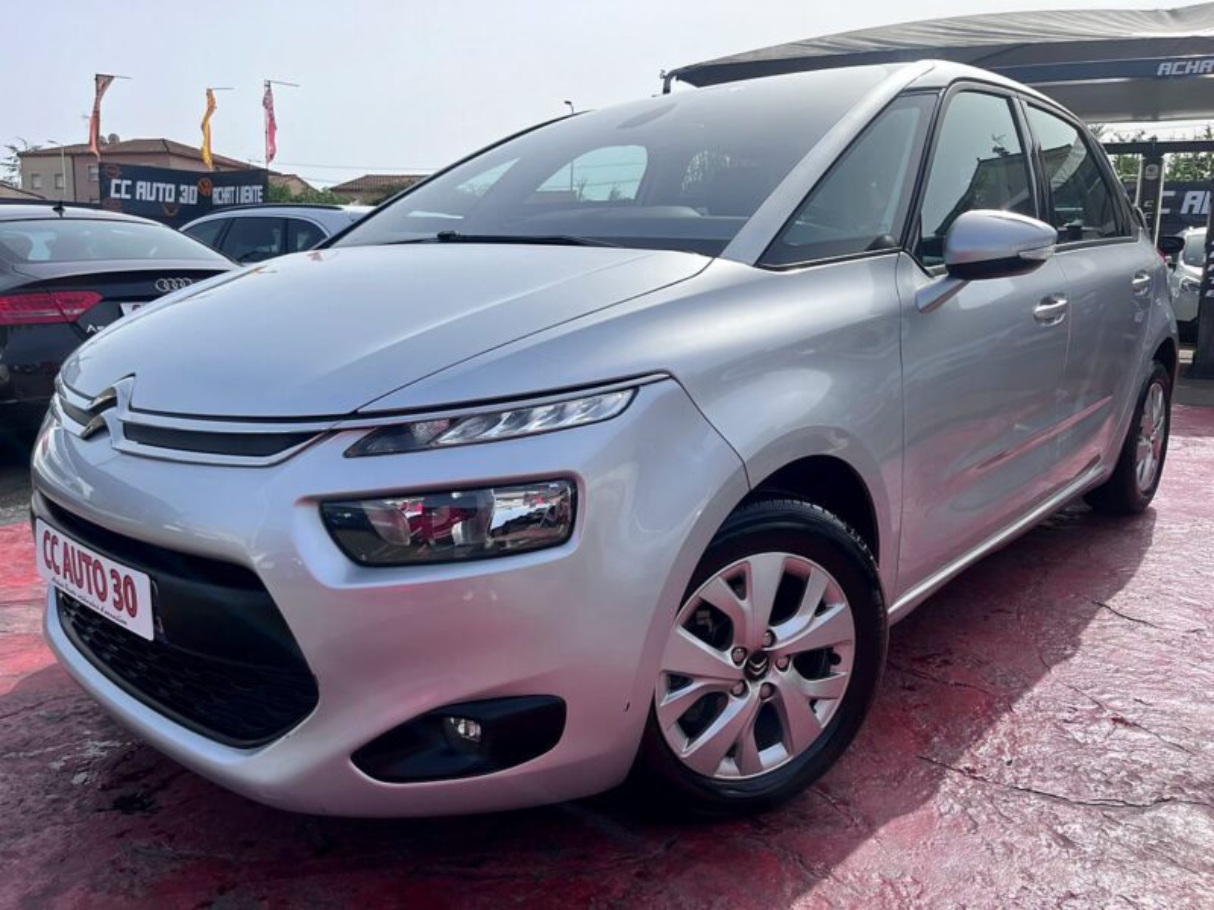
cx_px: 607
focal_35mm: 26
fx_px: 912
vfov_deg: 53.1
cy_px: 455
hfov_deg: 67.3
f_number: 1.6
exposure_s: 1/3311
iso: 50
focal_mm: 5.1
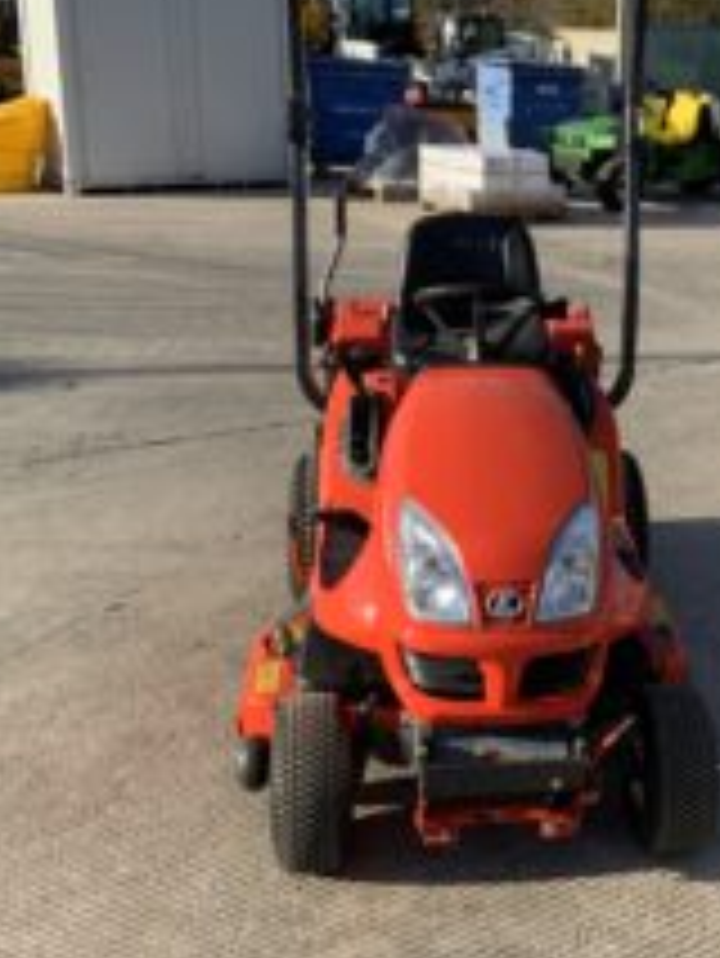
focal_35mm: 49
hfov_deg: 29.0
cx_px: 590
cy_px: 427
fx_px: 1358
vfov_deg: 38.8
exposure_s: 1/1121
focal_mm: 3
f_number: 1.8
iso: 16
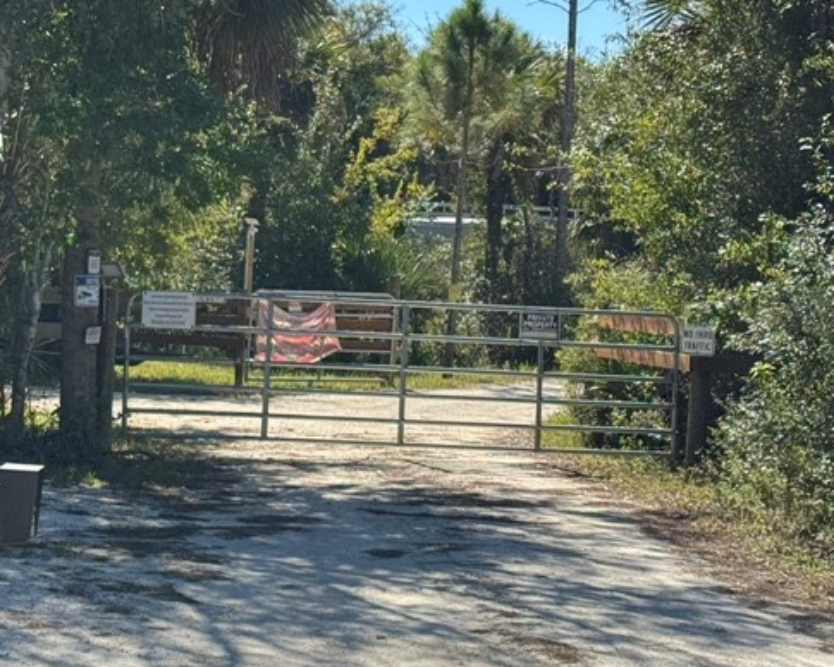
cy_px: 284
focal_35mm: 99
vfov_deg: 15.5
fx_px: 2444
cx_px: 67
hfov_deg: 19.0
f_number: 1.78
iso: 64
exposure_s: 1/3096
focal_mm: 6.76
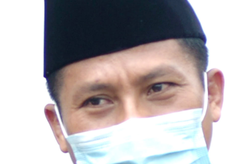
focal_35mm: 482
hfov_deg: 4.3
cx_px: 21
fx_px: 3290
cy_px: 227
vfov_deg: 2.8
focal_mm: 80
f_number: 3.2
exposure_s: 1/640
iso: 250
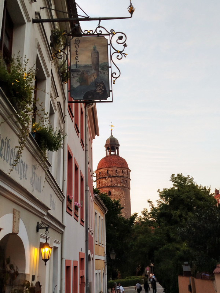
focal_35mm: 41
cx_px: 110
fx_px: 347
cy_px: 146
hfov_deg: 35.1
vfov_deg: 45.8
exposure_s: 1/50
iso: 64
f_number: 1.7
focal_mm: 5.31
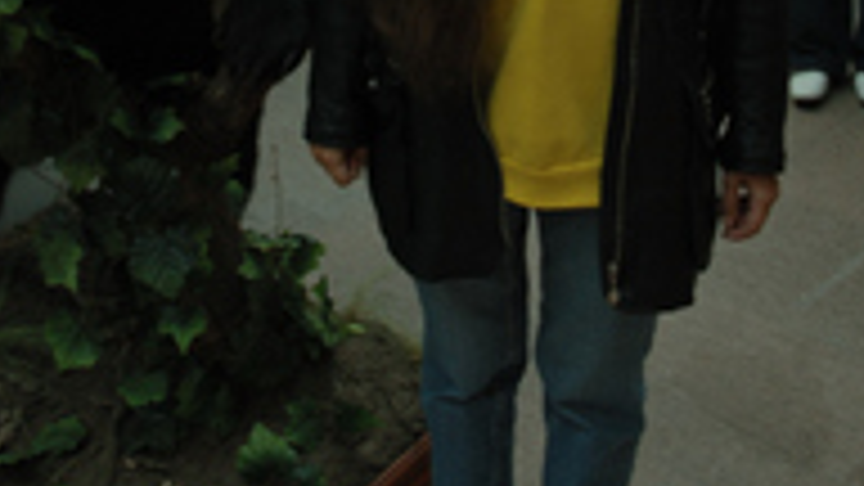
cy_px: -382
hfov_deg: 29.3
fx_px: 1650
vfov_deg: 14.7
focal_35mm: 72
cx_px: 335
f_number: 5
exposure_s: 1/30
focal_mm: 22
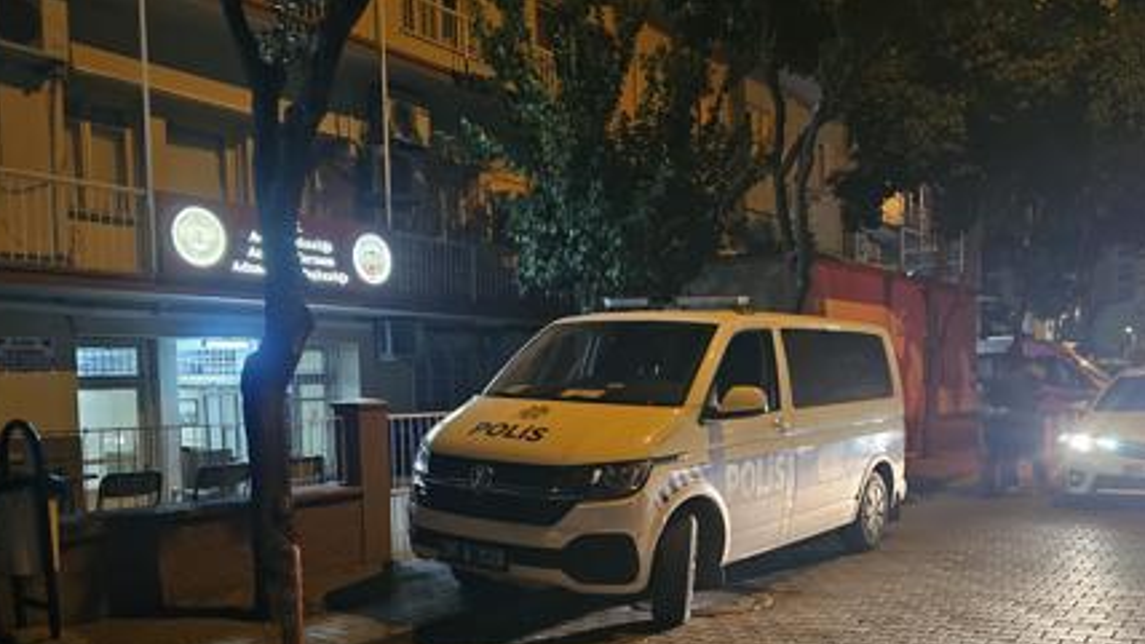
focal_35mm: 32
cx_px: 564
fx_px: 972
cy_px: 414
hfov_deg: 61.0
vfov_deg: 36.4
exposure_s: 1/25
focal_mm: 6.3
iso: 1000
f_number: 1.7
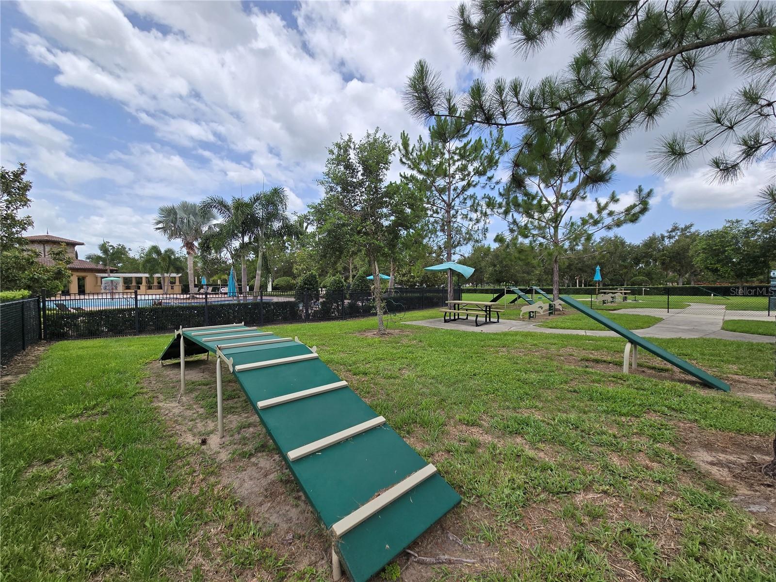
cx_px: 388
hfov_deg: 106.2
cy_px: 291
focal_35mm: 13
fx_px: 291
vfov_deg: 89.9
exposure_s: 1/2111
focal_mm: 2.2
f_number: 2.2
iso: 50
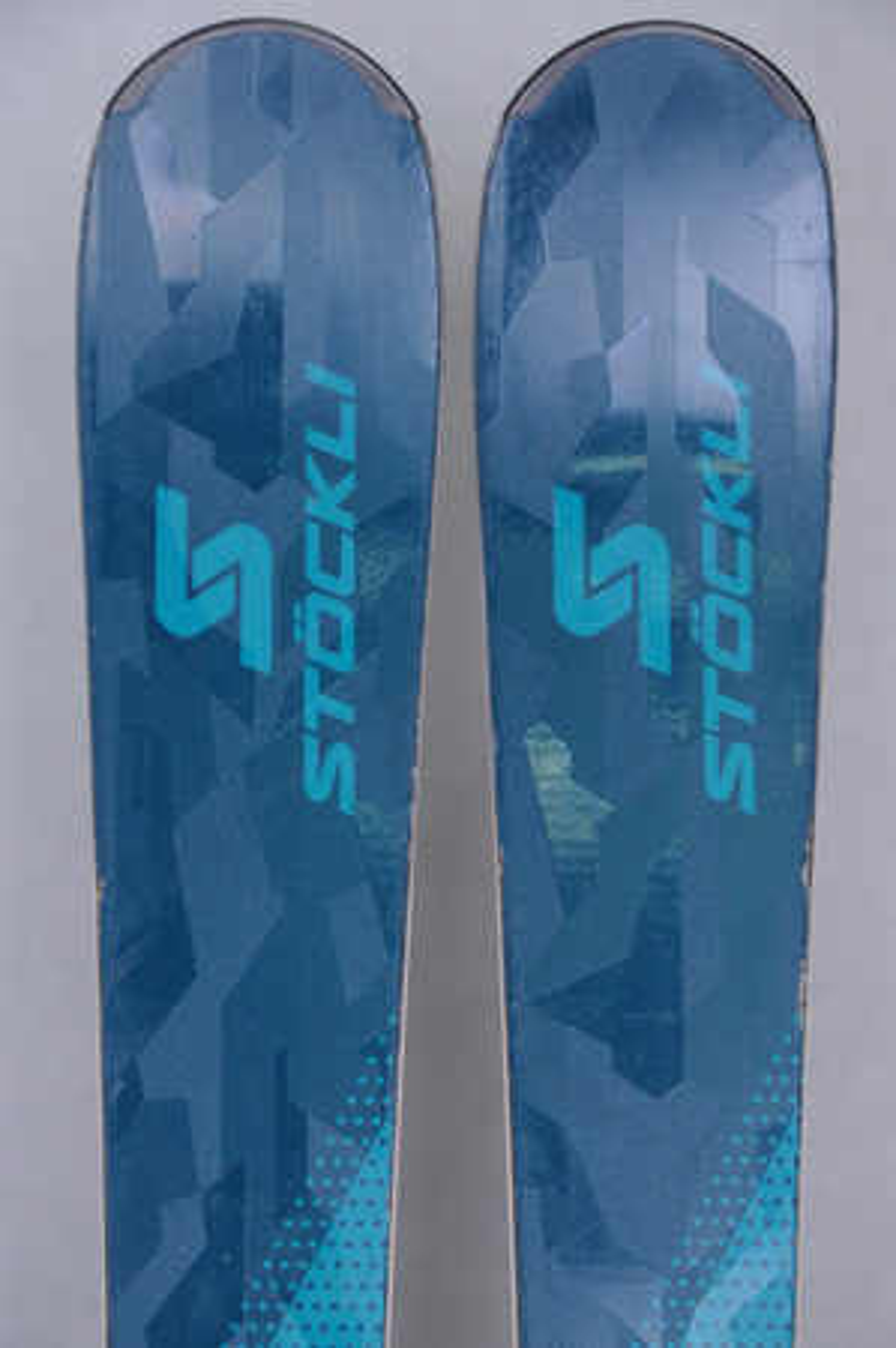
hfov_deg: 9.9
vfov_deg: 14.9
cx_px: 448
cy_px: 674
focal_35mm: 138
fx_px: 5164
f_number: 8
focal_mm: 92
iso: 1800
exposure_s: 1/125
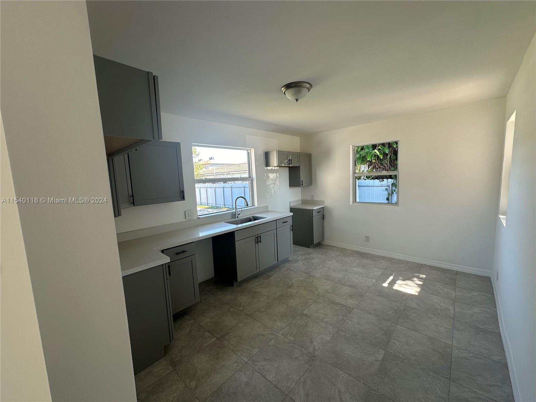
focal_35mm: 14
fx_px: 217
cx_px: 268
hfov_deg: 102.1
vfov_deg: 85.7
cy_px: 201
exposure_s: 1/99
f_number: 2.2
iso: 50
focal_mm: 2.22
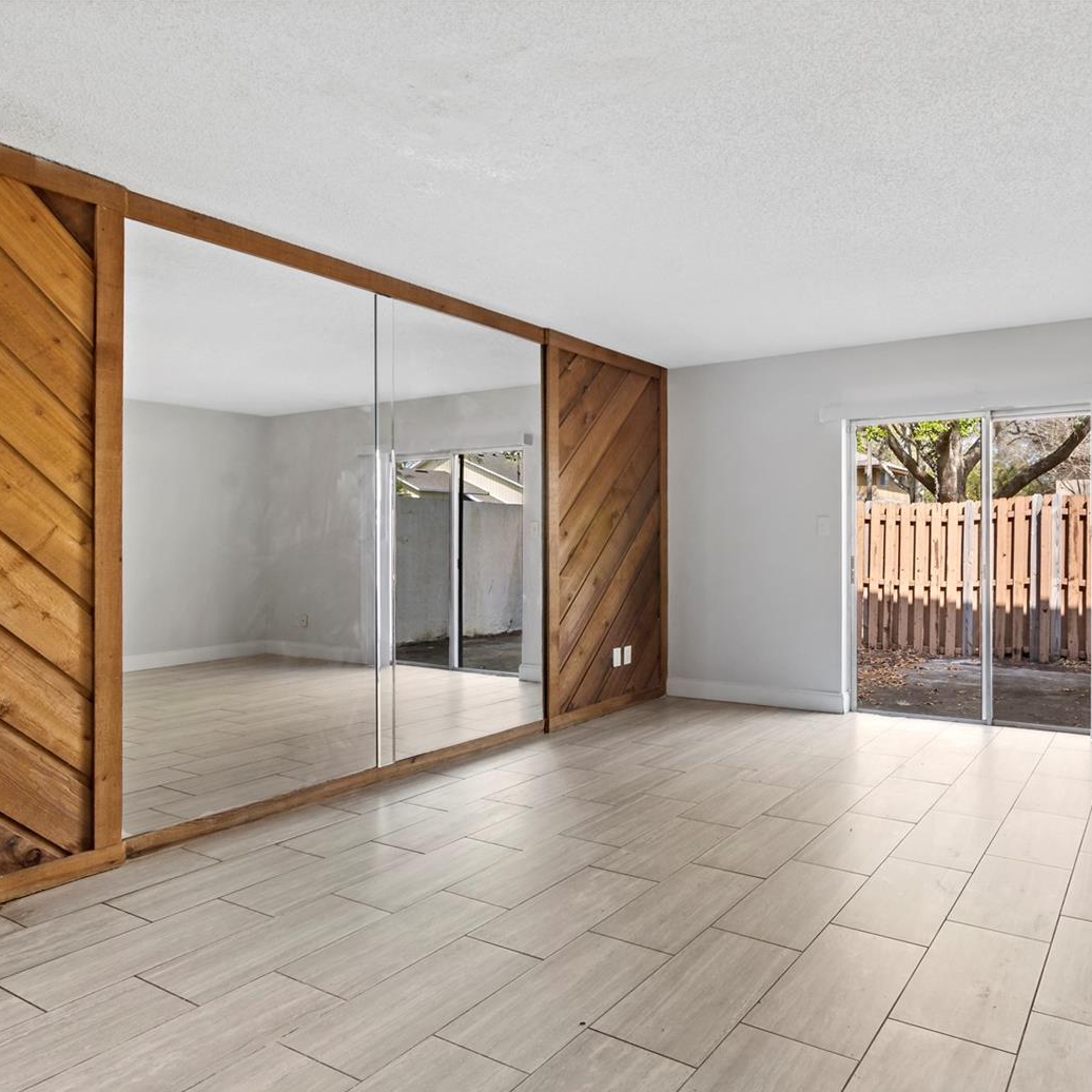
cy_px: 558
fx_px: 773
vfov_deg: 70.5
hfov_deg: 69.3
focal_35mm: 22
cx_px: 686
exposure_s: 1/2.5
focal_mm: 11
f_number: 9
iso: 200
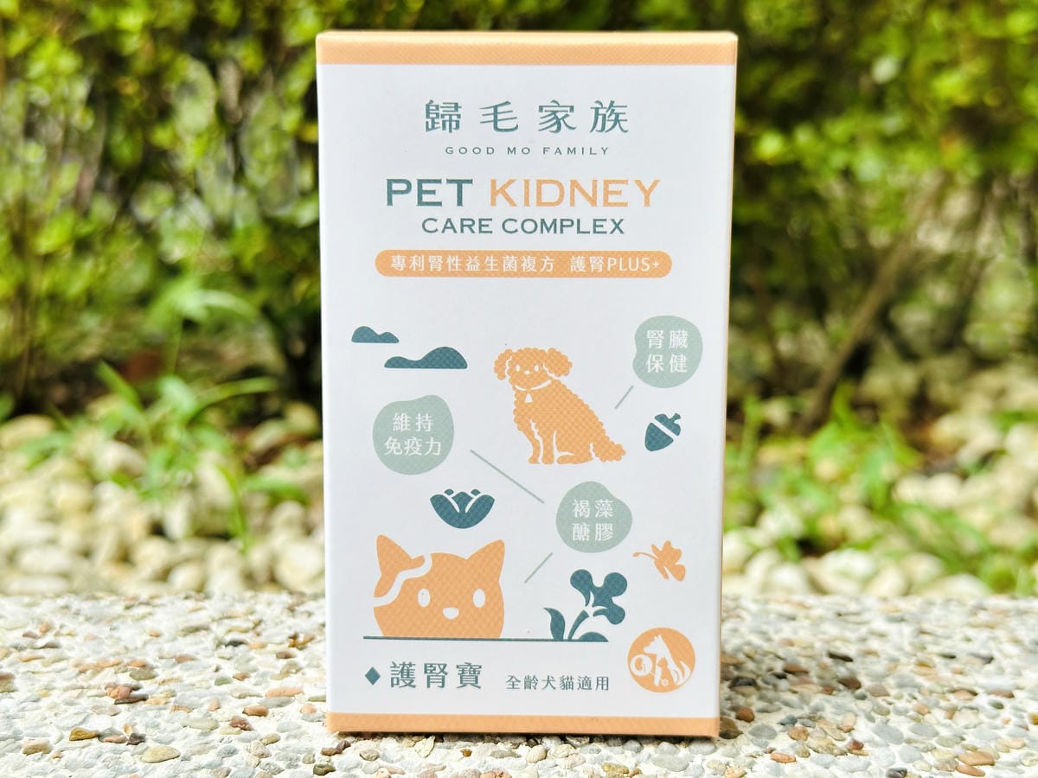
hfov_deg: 39.7
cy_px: 389
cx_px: 519
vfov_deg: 30.3
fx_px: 1439
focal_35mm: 48
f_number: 1.78
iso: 64
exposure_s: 1/343
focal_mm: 6.86
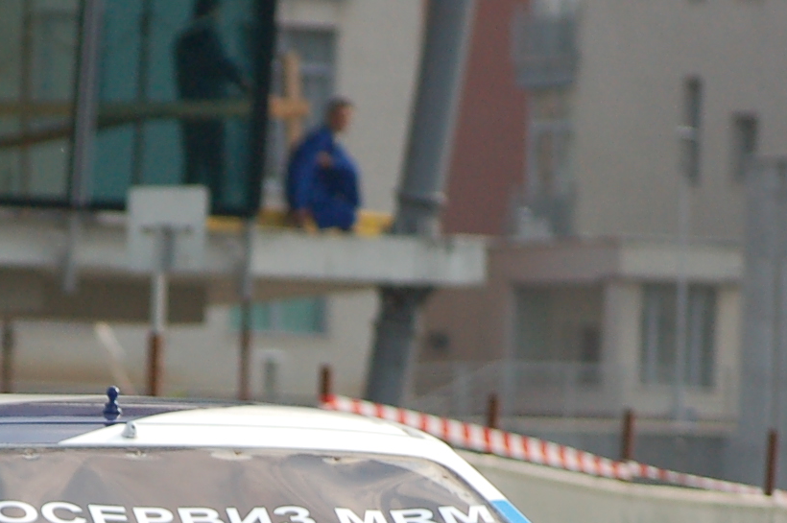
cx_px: 224
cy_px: 929
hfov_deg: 3.6
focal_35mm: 578
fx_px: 12619
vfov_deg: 2.4
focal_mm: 105
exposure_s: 1/1000
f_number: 4.8
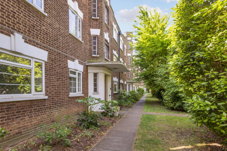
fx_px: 113
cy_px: 69
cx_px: 120
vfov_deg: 67.2
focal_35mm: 18
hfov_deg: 90.0
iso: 200
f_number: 8
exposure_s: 1/40
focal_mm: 16
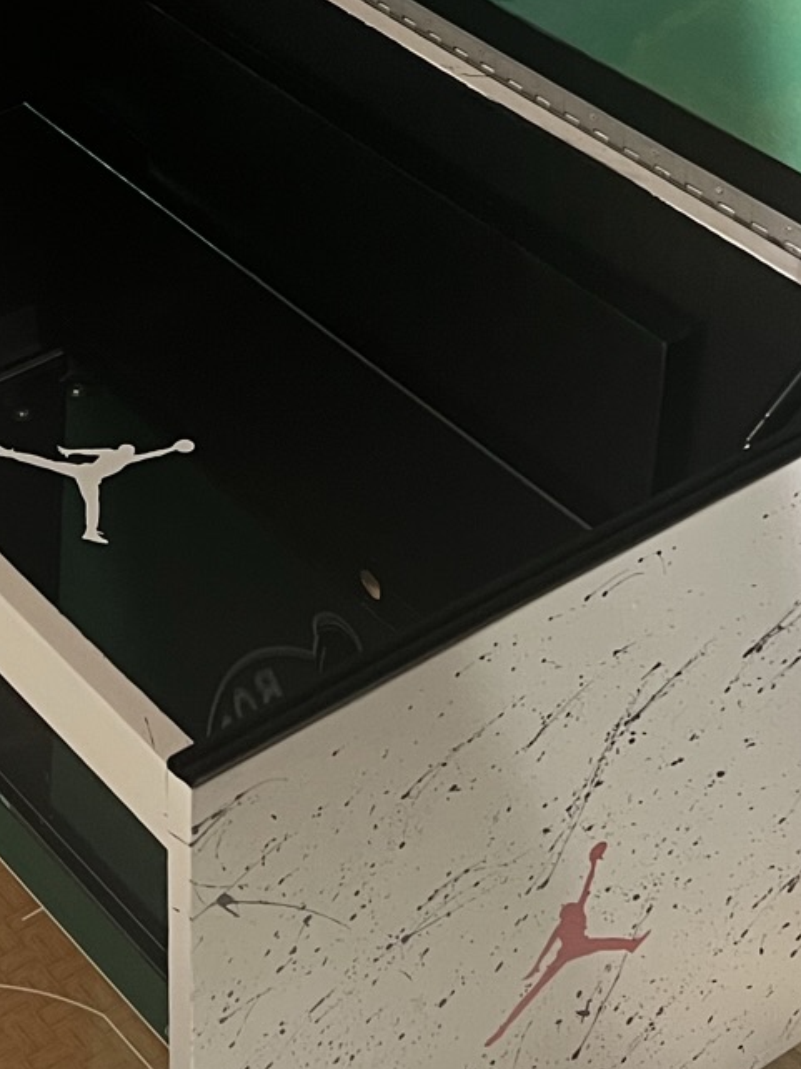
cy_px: 236
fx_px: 2562
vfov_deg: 23.3
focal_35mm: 83
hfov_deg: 17.4
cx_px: 33
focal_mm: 5.7
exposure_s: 1/60
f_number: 1.5
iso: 250
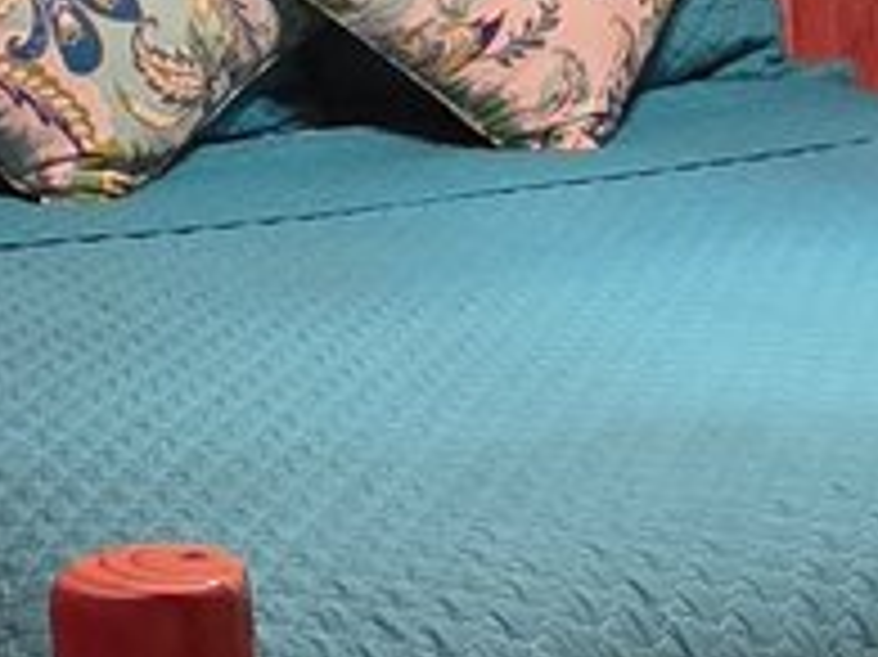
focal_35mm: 101
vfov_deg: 14.6
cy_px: 434
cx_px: 840
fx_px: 2560
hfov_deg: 19.0
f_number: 1.9
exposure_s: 1/60
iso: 1250
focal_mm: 2.2
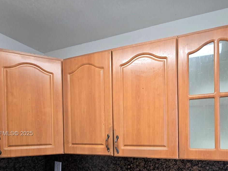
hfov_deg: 74.2
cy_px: 134
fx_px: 145
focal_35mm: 22
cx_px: 151
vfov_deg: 57.1
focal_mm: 2.2
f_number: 2.2
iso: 160
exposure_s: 1/60
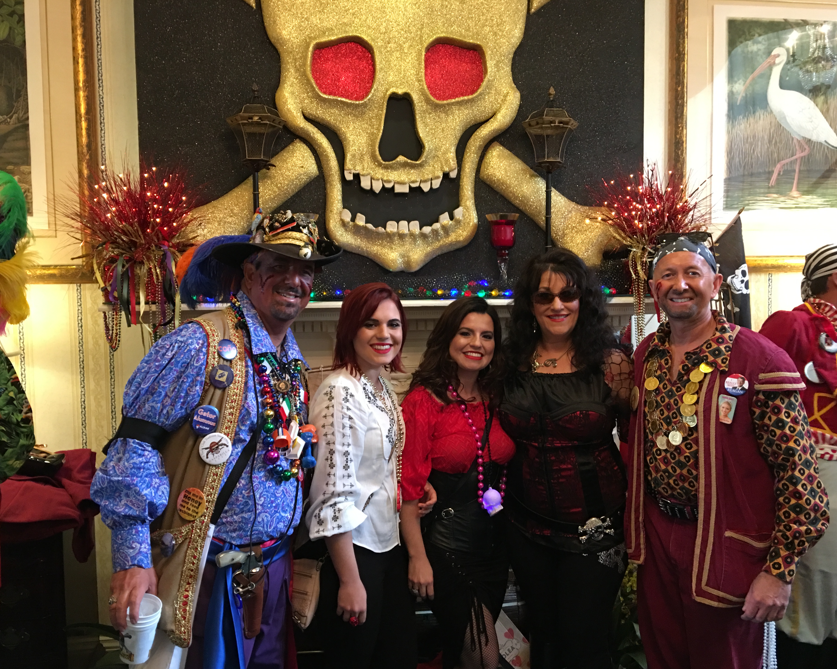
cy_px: 336
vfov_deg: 47.1
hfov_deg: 57.2
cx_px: 398
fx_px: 768
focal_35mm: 31
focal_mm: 4.15
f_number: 2.2
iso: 100
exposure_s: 1/10
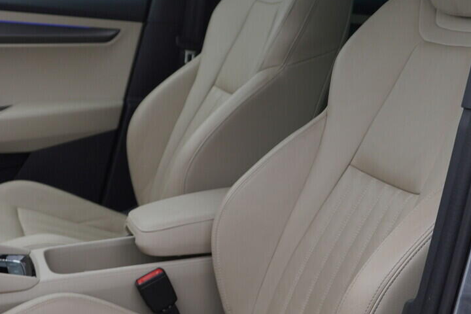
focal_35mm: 72
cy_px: 137
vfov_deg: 18.9
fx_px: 942
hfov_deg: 27.8
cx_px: 131
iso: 125
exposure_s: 1/60
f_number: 3.5
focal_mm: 24
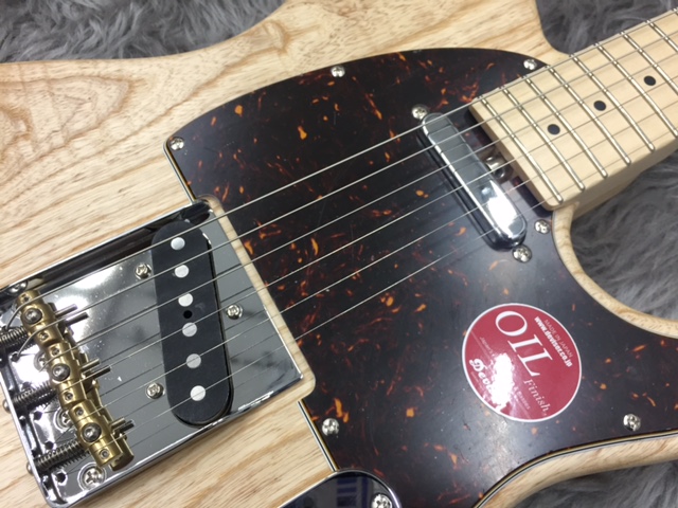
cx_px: 339
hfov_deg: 61.7
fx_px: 568
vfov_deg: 48.2
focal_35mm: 29
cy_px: 254
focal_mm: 4.15
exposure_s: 1/30
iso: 50
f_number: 2.2
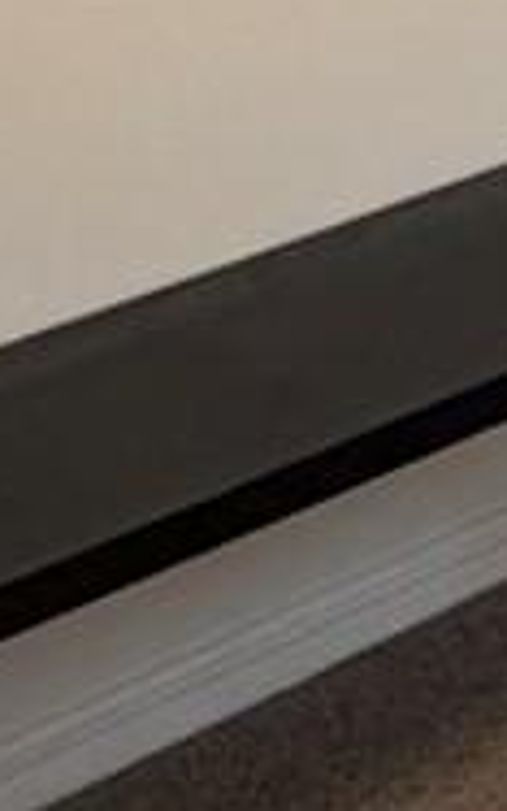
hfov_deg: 7.8
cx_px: 1850
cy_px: -191
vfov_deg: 15.7
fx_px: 2806
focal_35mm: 127
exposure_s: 1/120
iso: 250
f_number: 2.2
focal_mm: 2.22
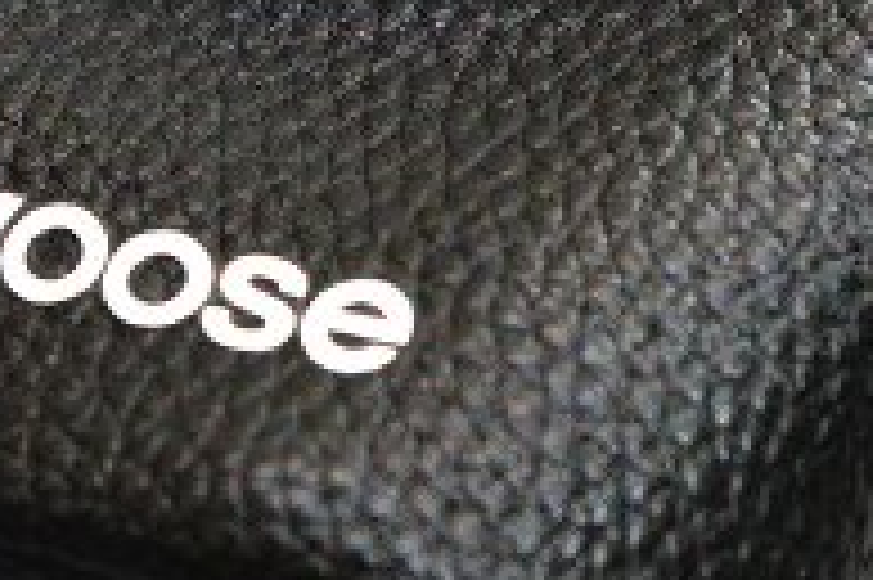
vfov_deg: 4.7
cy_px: -61
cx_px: 518
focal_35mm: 289
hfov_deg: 7.1
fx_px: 7002
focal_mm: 70
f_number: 5.6
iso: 2000
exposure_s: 1/60
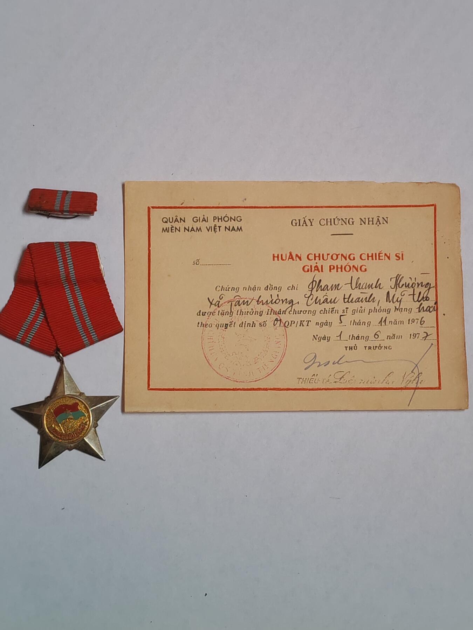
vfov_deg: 28.6
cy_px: 315
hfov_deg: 21.6
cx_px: 236
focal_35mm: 68
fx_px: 1239
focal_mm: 5.52
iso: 125
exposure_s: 1/100
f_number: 1.95
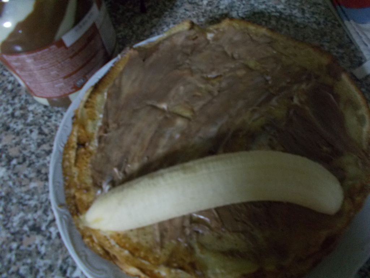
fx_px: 278
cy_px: 139
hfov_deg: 67.3
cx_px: 185
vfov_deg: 53.1
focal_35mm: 26
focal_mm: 4.6
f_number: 3.2
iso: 400
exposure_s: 1/2.5
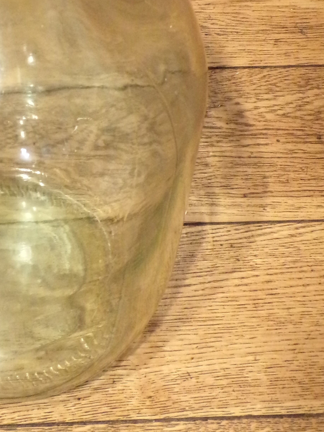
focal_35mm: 93
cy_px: 78
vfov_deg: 20.8
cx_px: 27
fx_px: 1161
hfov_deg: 15.7
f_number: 3.5
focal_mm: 8.7
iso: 800
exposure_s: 1/15
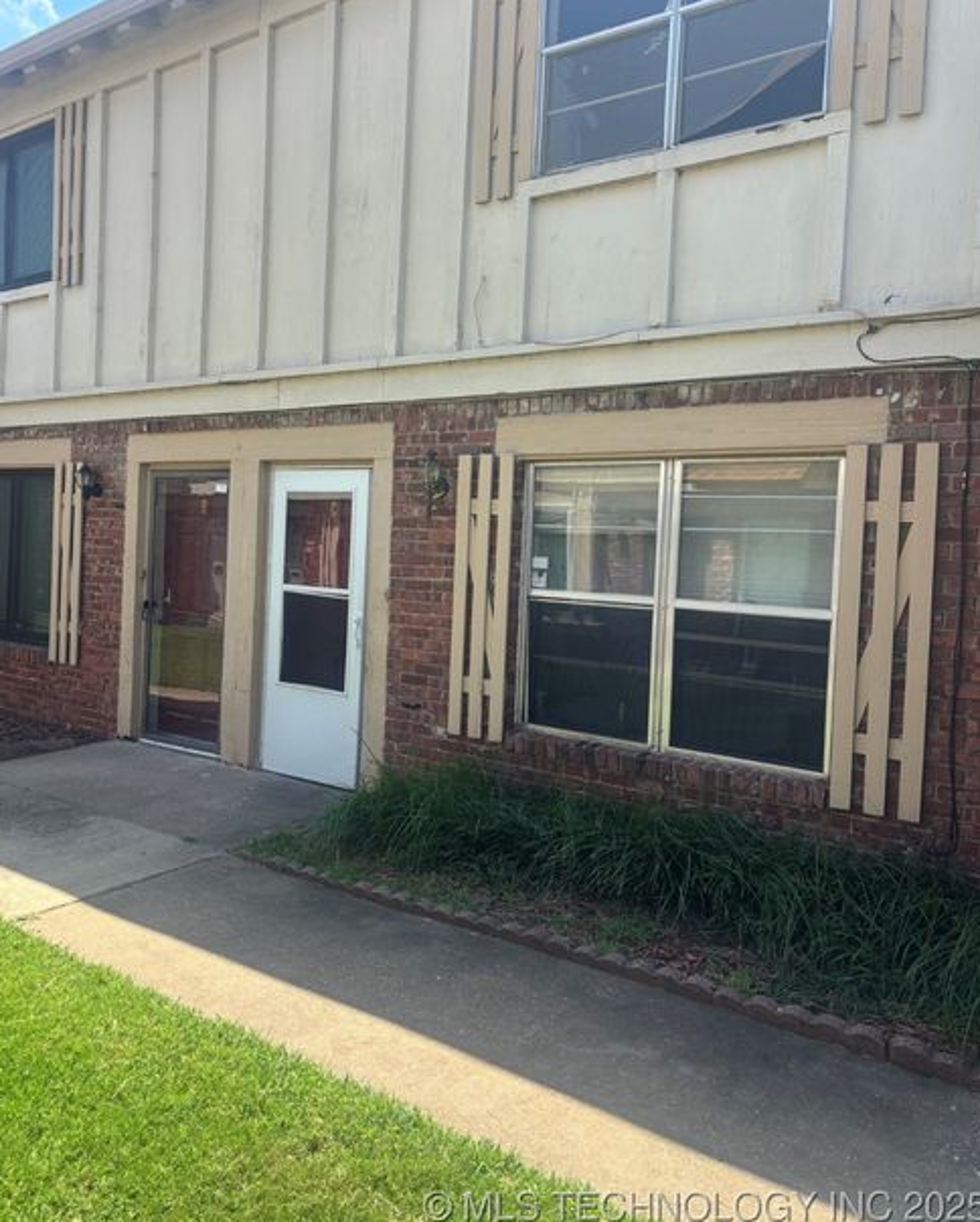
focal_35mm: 28
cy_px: 572
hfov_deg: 51.6
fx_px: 1014
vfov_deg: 62.1
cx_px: 490
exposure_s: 1/1126
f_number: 1.6
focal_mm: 5.96
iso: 50
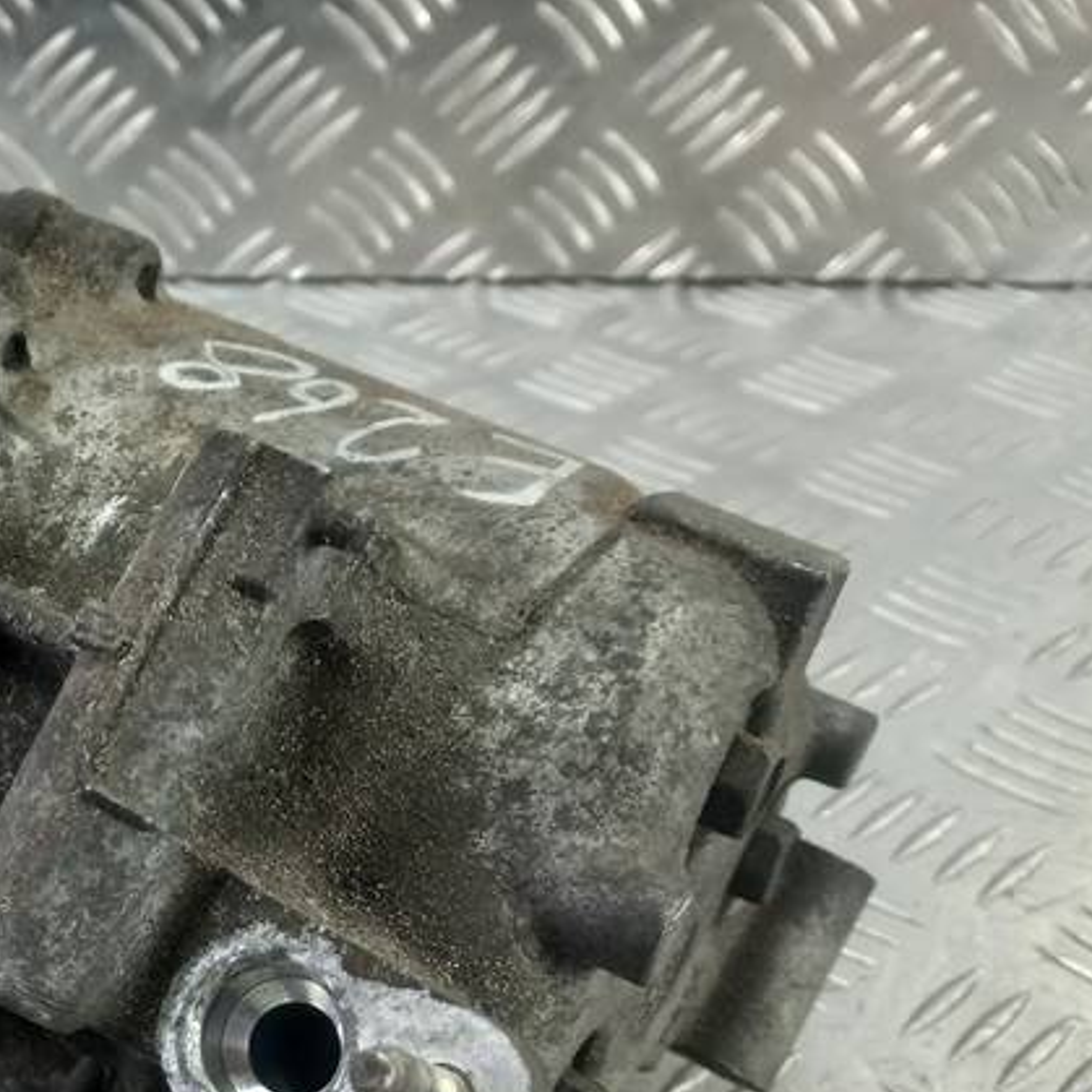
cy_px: 748
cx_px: 34
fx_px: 1927
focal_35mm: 54
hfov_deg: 29.8
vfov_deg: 31.3
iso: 100
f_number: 1.8
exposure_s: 1/50
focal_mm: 4.6
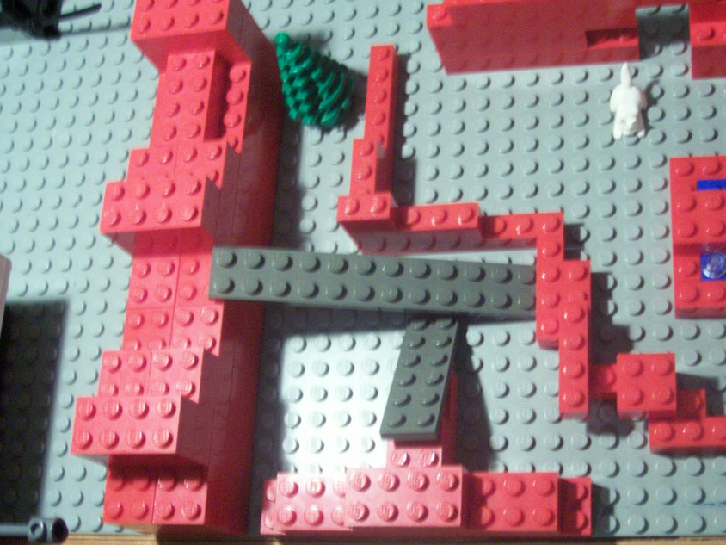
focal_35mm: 49
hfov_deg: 38.2
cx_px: 520
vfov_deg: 29.5
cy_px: 359
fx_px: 1028
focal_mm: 5.6
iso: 160
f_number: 2.7
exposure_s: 1/12
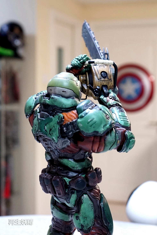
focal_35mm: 35
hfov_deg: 37.9
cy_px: 118
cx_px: 78
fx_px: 229
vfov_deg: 54.4
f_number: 4
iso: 1600
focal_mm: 35
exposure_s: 1/60
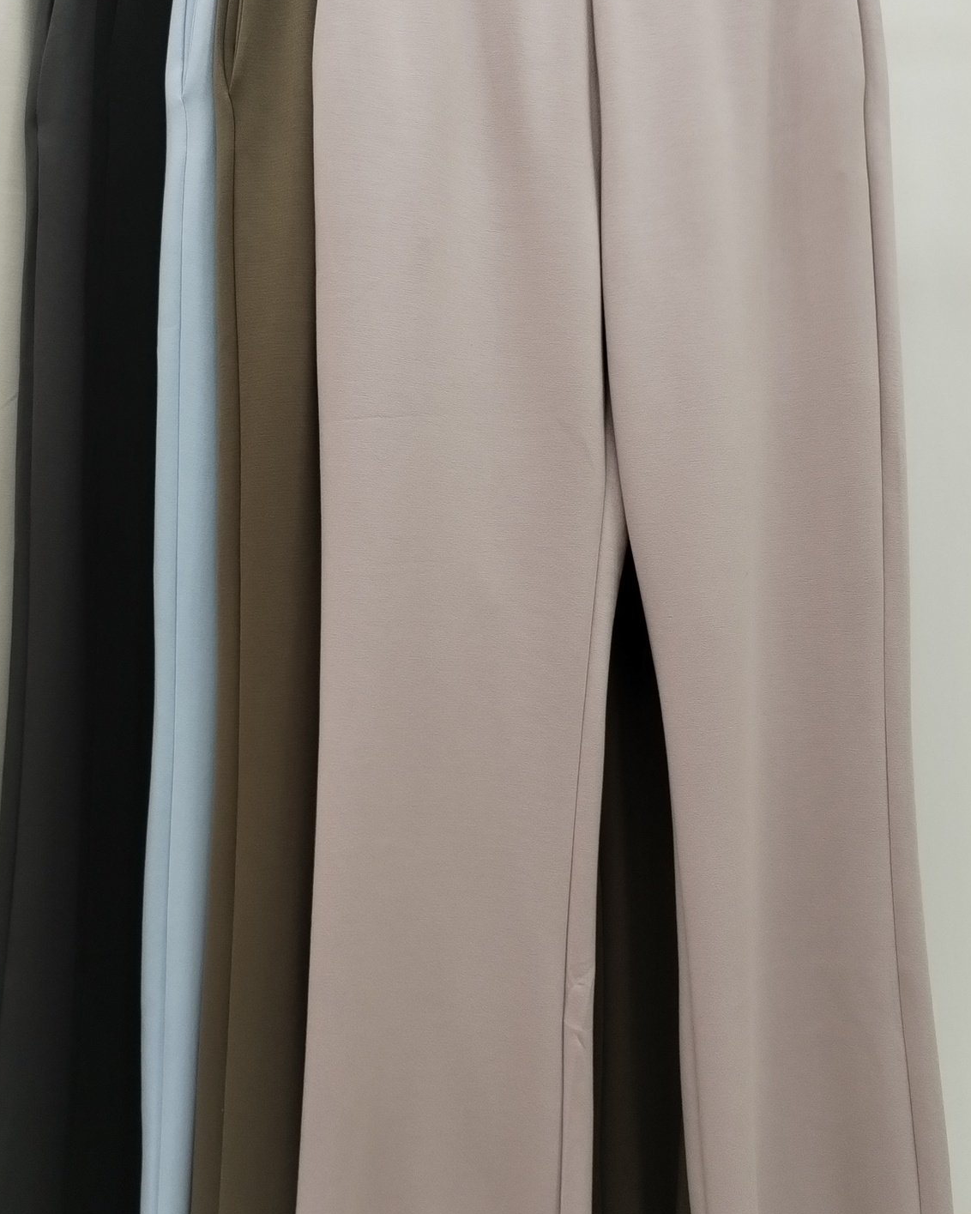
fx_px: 1724
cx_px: 389
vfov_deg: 38.7
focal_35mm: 48
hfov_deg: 31.4
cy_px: 537
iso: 227
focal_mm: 4.75
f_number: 1.8
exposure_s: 1/100
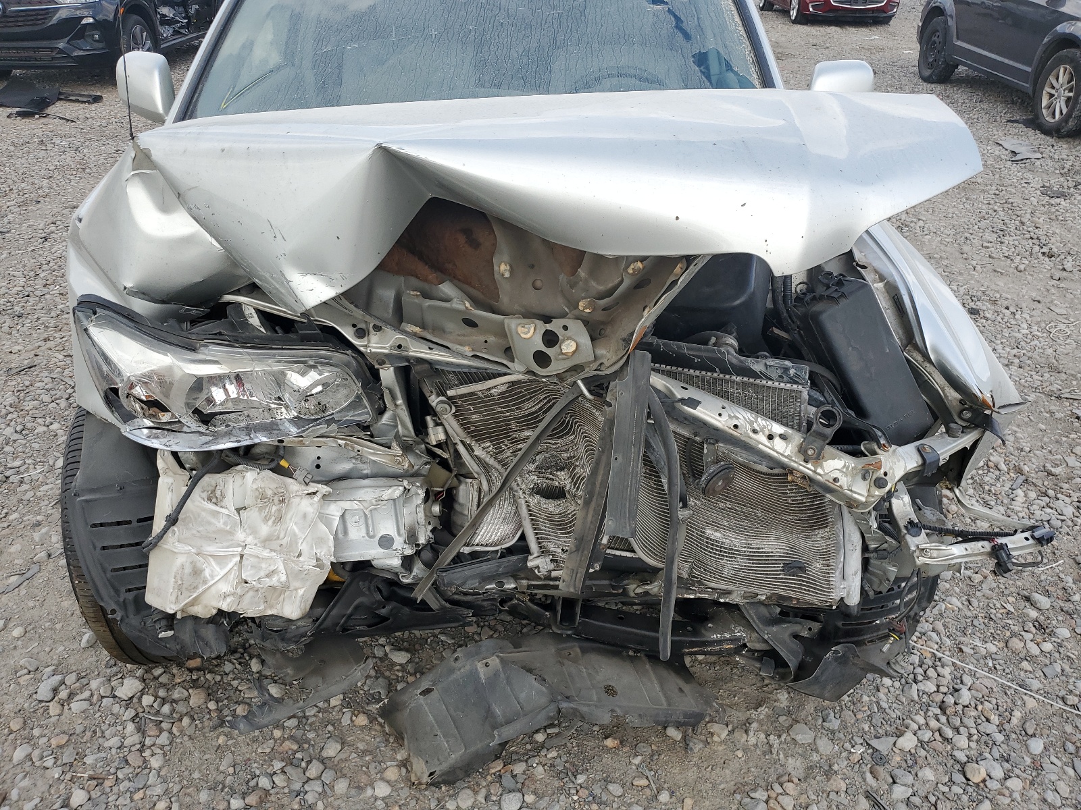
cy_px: 405
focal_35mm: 26
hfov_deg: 67.3
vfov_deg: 53.1
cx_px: 540
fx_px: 812
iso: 50
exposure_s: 1/1000
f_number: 1.5
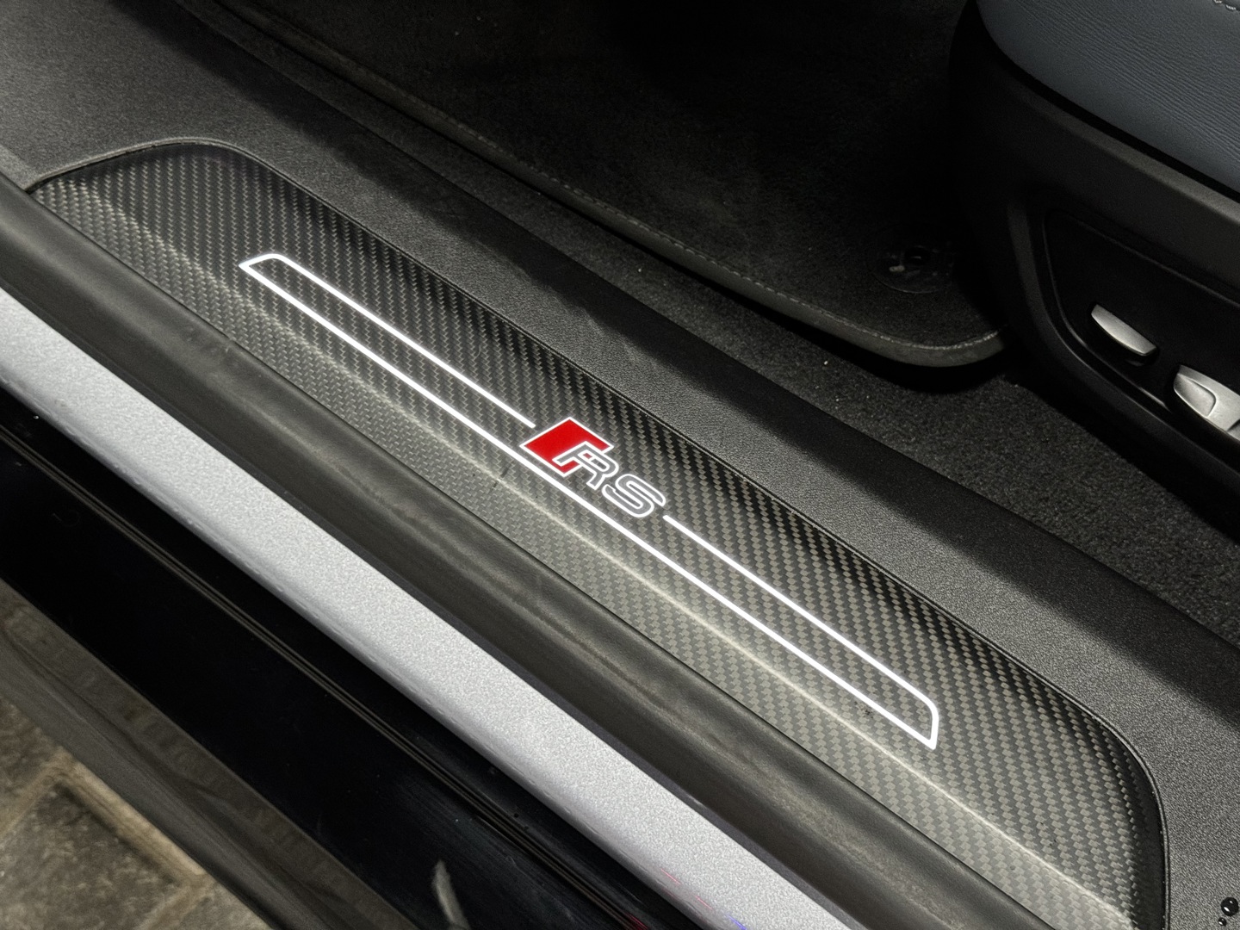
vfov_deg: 30.3
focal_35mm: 48
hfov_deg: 39.7
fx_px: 1719
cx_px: 620
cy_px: 465
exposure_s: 1/40
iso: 400
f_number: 1.78
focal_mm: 6.86
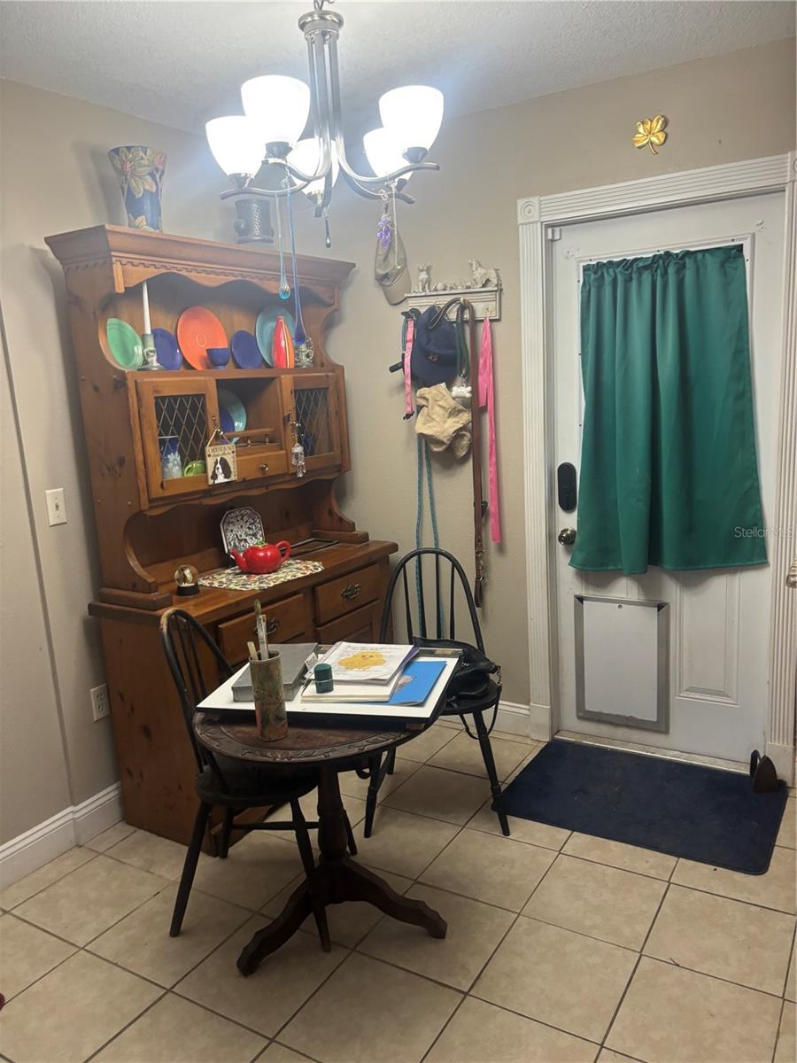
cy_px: 532
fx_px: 798
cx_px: 398
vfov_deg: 67.3
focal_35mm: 26
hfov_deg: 53.1
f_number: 1.6
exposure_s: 1/60
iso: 160
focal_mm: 5.96
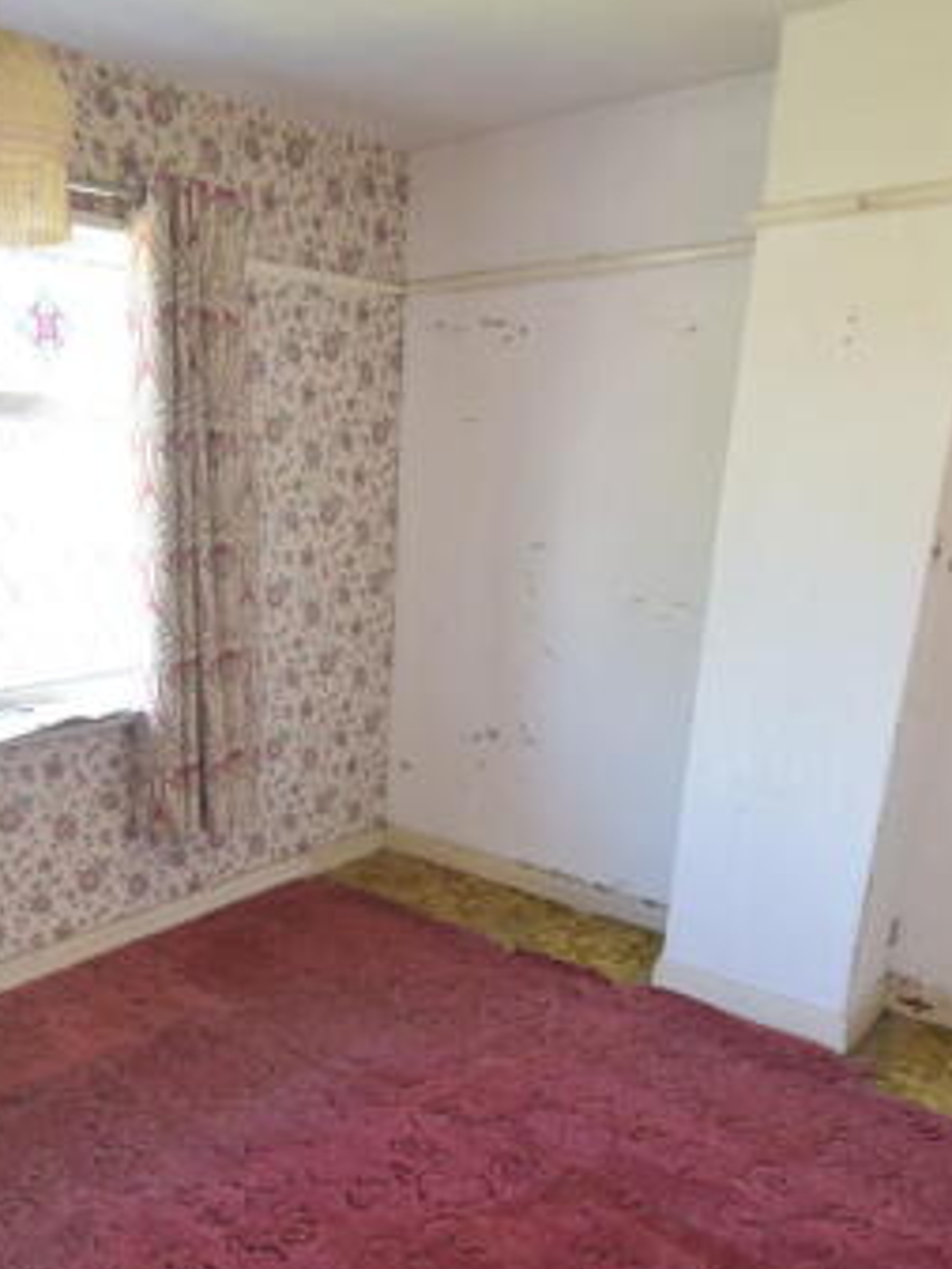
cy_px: 793
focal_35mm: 28
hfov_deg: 48.8
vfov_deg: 62.6
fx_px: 1026
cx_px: 303
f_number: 5.6
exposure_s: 1/60
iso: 800
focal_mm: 10
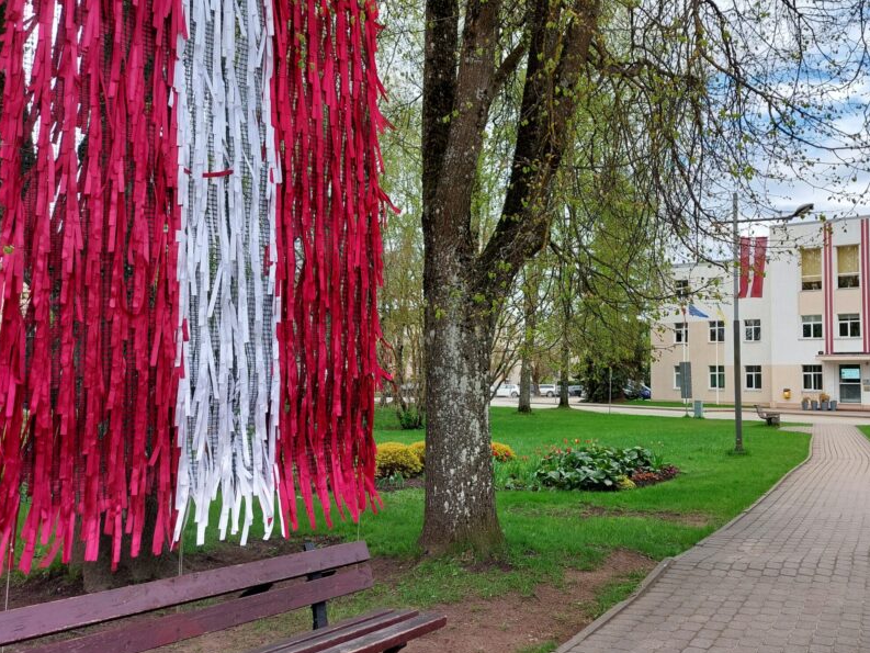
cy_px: 297
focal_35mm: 31
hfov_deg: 57.4
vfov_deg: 45.4
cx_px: 558
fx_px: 779
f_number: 1.8
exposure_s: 1/323
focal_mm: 5.23
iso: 25
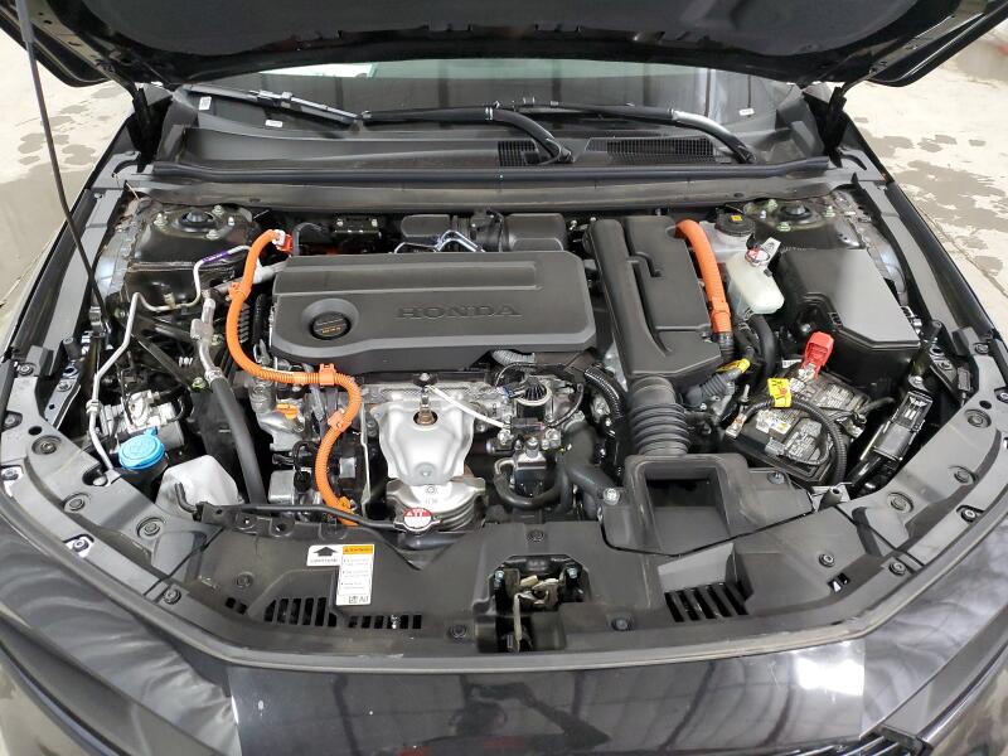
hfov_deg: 67.3
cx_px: 504
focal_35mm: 26
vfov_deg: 53.1
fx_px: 757
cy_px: 378
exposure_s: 1/60.2
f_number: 1.5
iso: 243
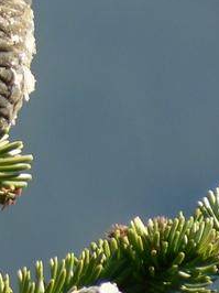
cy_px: -59
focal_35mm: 1664
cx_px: -128
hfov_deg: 0.9
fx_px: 14059
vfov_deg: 1.2
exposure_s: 1/500
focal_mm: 72
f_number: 3.3
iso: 80
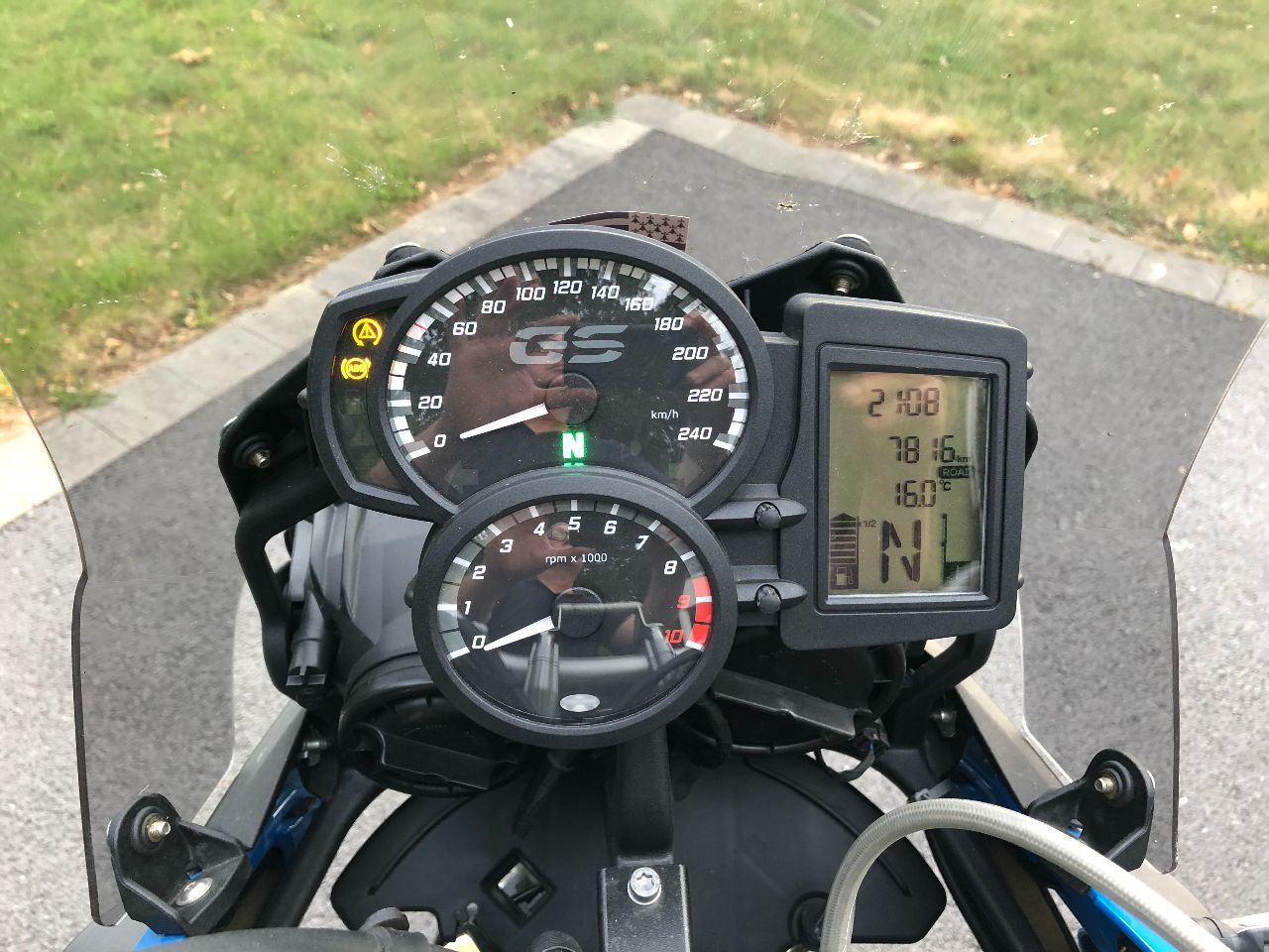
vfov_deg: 49.7
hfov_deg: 63.4
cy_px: 476
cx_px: 634
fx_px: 1026
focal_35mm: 28
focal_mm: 3.99
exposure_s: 1/30
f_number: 1.8
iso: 40
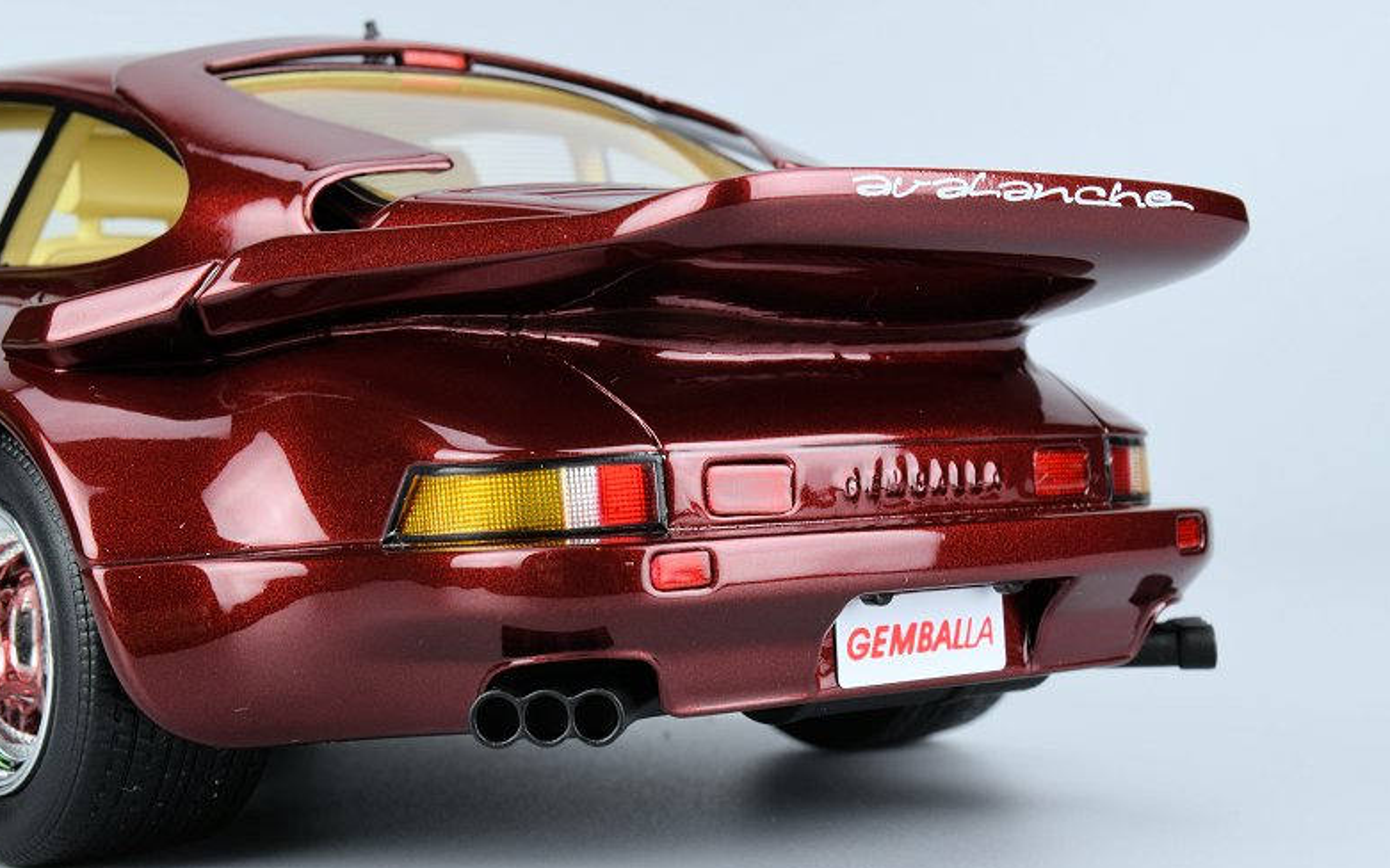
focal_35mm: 72
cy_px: 456
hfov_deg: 28.6
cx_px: 687
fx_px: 2727
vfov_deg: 18.1
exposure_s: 1/4
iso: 100
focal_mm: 46
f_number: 18
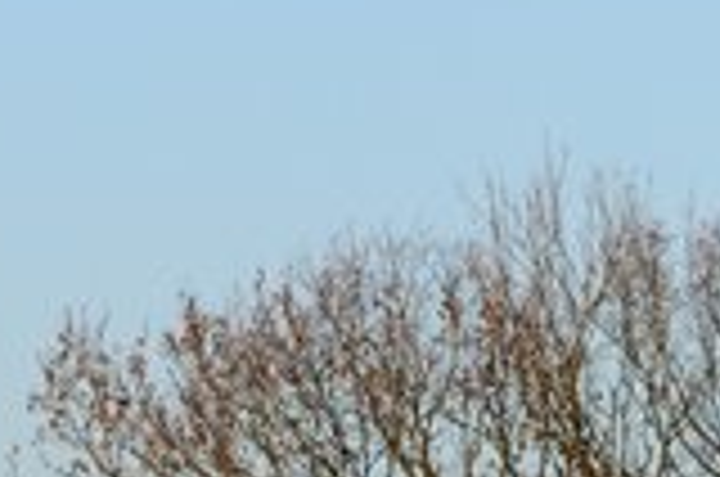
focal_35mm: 526
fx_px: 10499
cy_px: 1521
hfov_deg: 3.9
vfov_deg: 2.6
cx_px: 544
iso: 320
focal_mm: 70
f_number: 5
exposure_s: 1/1600
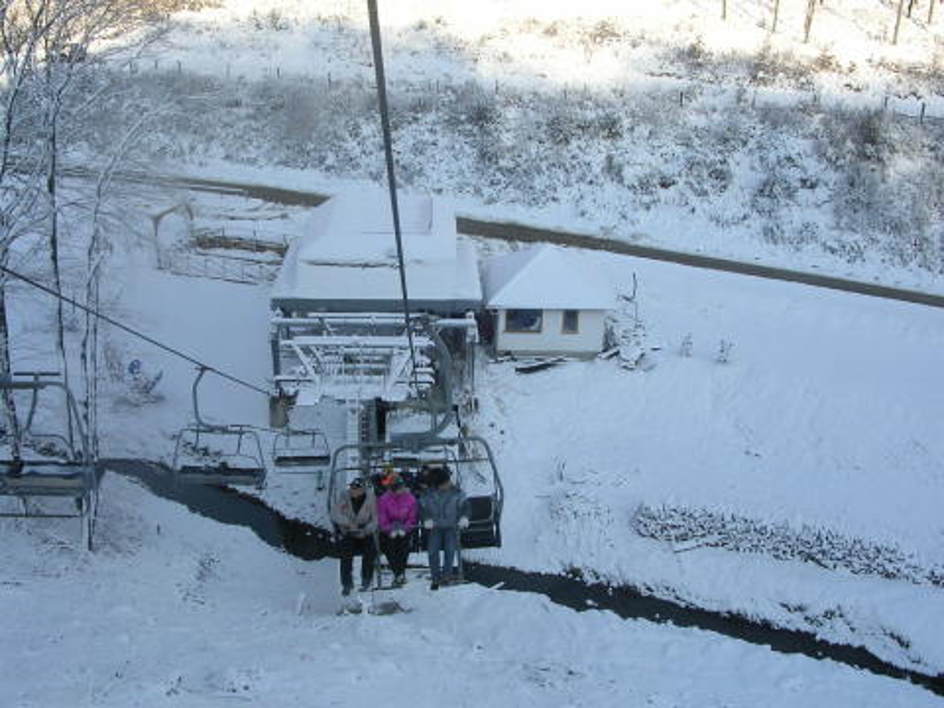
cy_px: 354
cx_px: 472
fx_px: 1036
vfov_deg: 37.7
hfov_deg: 49.0
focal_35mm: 38
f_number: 5.6
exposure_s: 1/178
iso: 50
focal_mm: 5.8
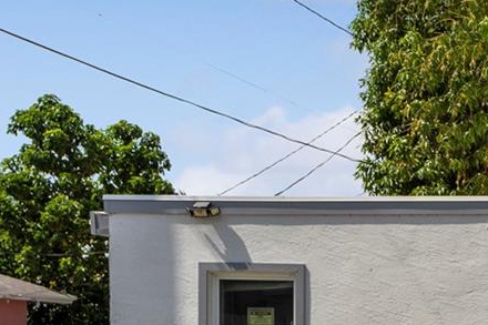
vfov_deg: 14.6
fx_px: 1233
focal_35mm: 91
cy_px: 370
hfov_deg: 17.9
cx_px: 876
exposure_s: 1/250
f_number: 9
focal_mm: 25
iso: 100
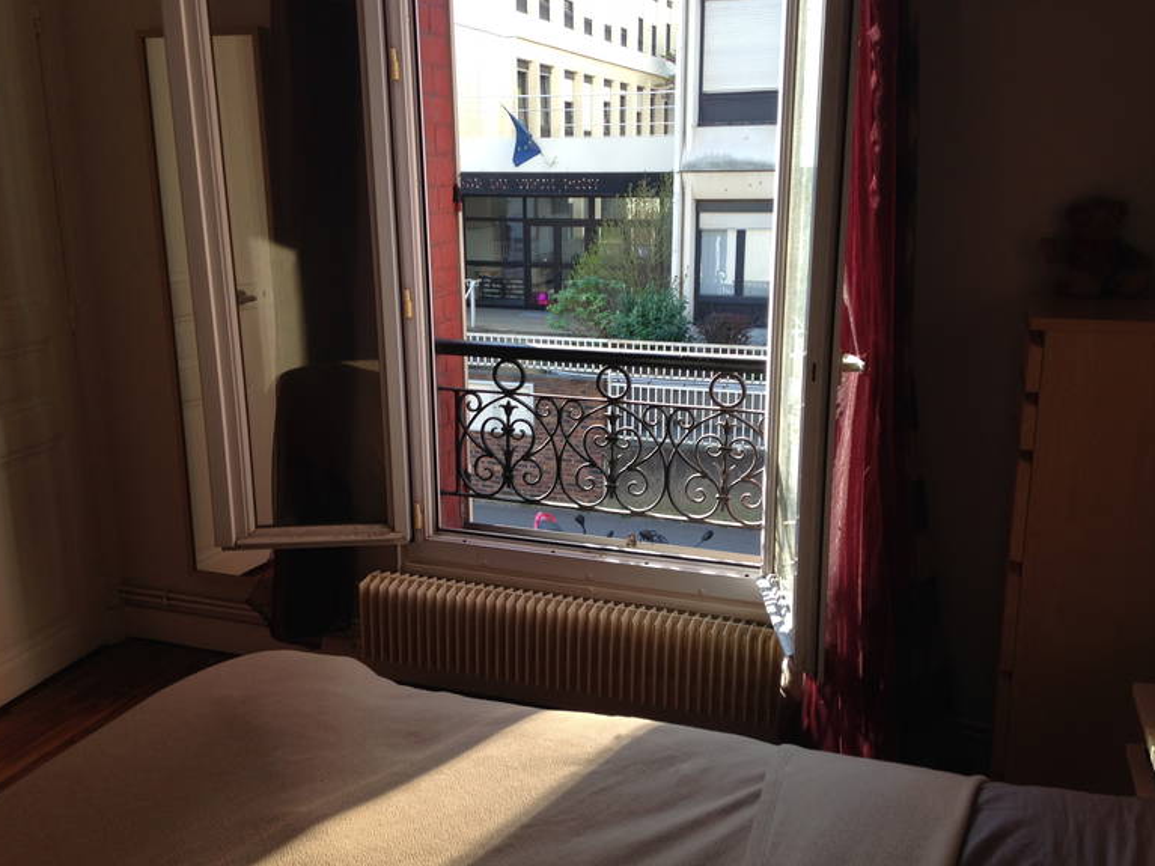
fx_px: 1134
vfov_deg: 41.8
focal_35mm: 34
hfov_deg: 54.0
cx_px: 575
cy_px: 432
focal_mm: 4.12
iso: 50
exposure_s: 1/151
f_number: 2.4
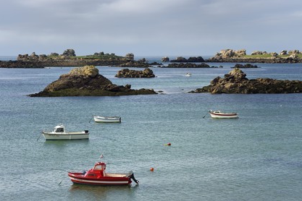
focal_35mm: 111
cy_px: 100
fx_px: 931
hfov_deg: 18.4
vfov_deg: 12.3
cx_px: 151
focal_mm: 110
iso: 200
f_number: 16
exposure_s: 1/200
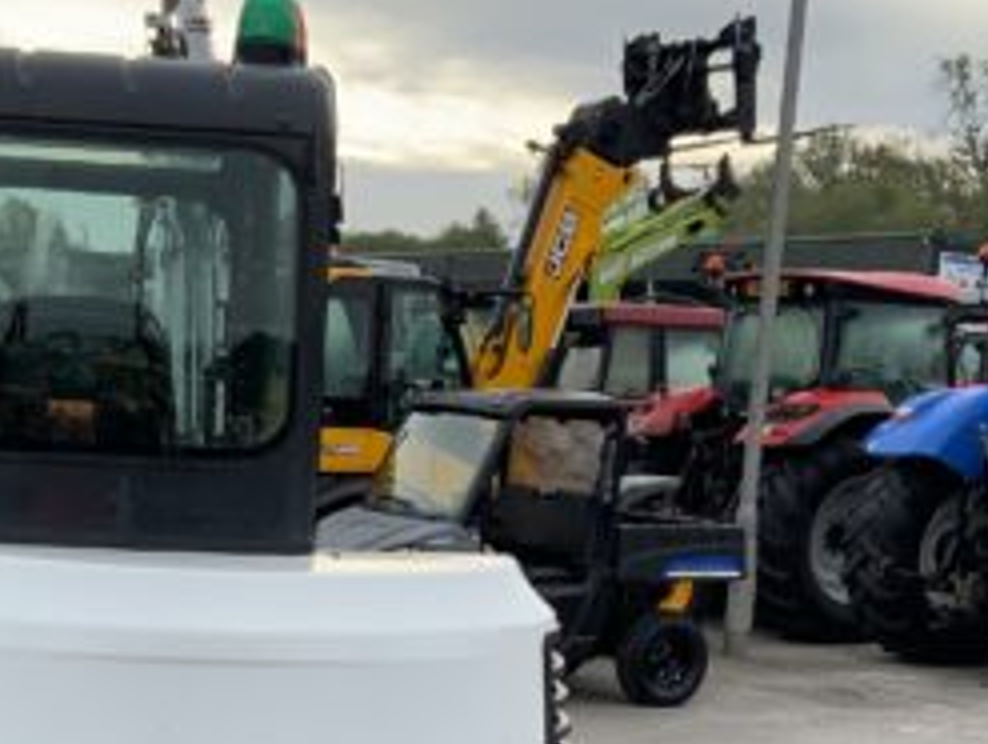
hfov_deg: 25.8
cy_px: 796
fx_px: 2144
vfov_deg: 19.0
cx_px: 308
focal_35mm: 75
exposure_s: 1/540
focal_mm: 3
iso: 16
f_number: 1.8
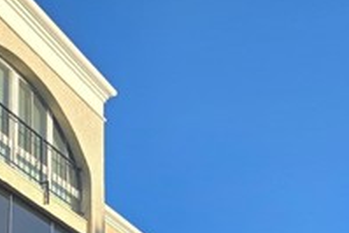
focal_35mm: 77
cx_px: 242
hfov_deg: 26.1
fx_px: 747
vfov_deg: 15.8
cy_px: 380
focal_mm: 6.3
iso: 12
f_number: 1.7
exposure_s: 1/574
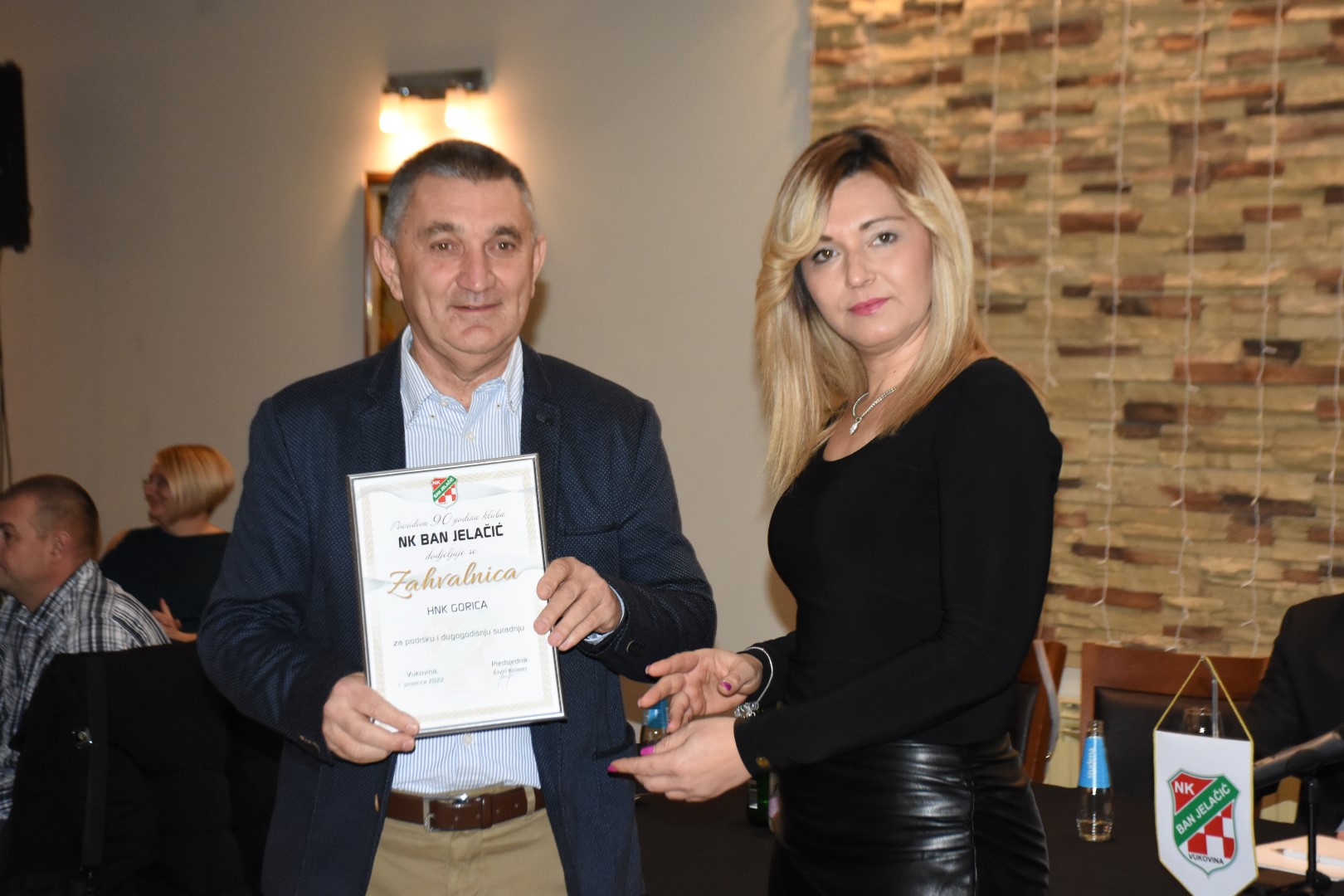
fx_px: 2688
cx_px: 672
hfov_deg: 28.1
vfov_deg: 18.9
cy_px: 448
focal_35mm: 72
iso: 2000
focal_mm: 48
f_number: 6.3
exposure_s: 1/60
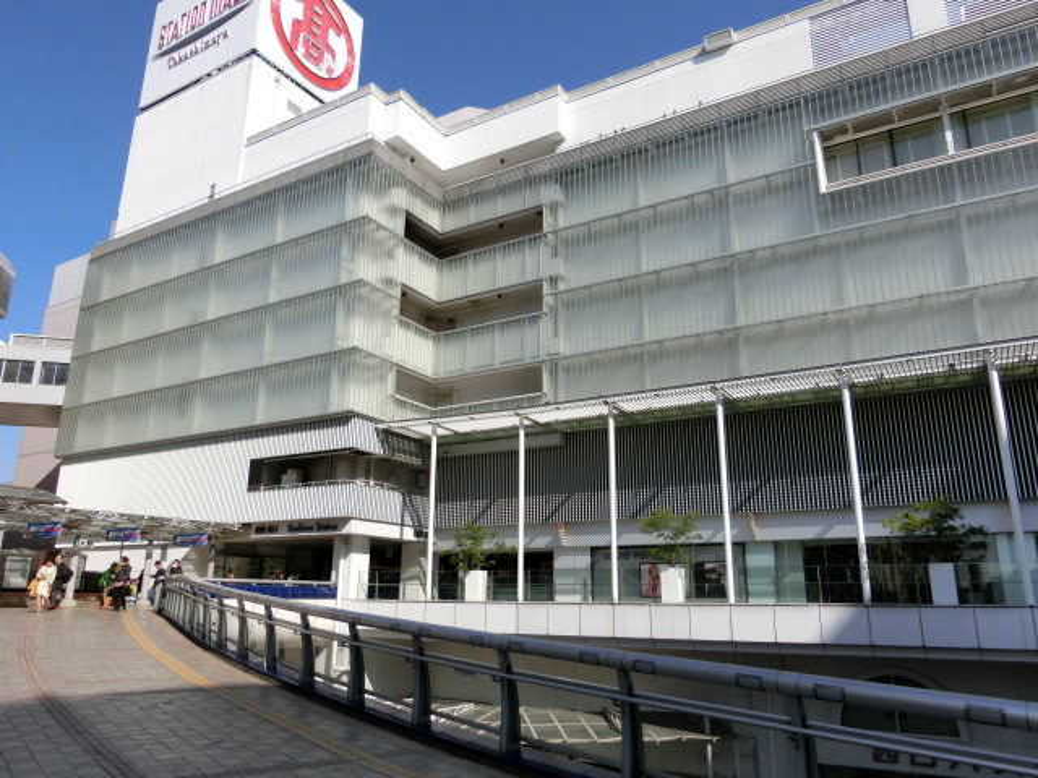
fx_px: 750
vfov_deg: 54.9
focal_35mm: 25
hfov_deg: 69.4
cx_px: 519
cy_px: 389
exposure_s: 1/320
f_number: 7
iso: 80
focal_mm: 4.5
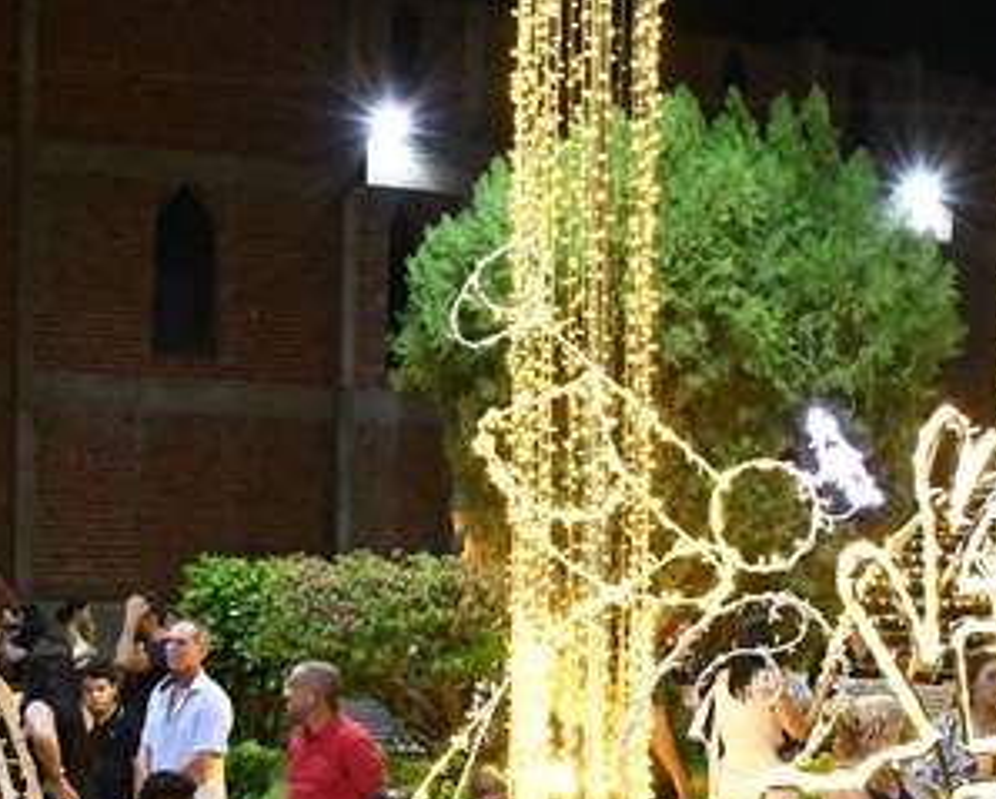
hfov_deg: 21.9
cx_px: 675
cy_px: 650
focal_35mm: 87
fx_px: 2567
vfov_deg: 17.5
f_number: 5
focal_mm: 18
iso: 12800
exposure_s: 1/200
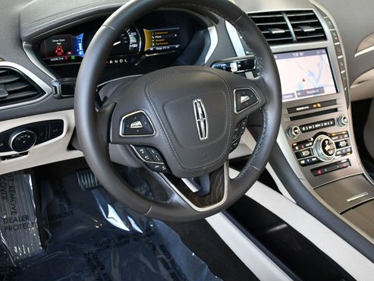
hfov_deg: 42.0
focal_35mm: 45
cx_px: 206
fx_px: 486
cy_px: 123
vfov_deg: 32.2
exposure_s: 1/200
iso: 800
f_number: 3.5
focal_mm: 18
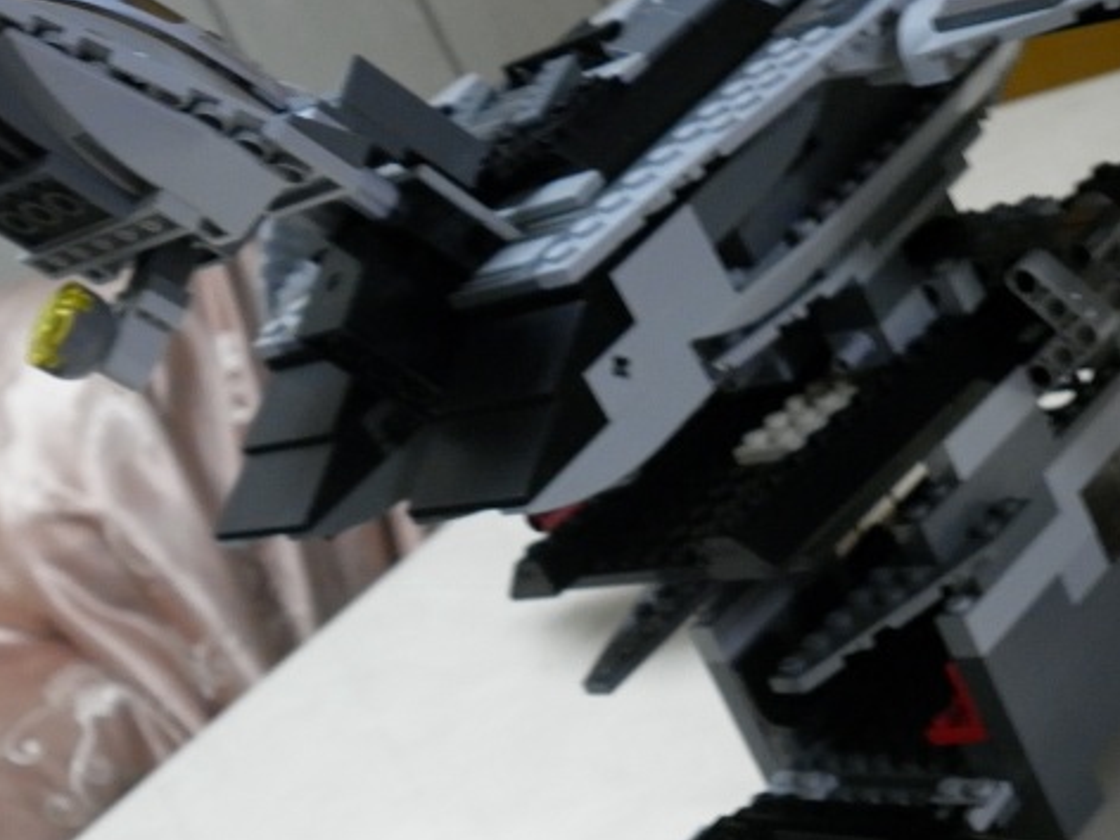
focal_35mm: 61
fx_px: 1974
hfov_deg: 31.5
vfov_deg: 23.9
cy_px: 574
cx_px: 399
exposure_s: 1/15
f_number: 3.1
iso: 200
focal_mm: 6.5
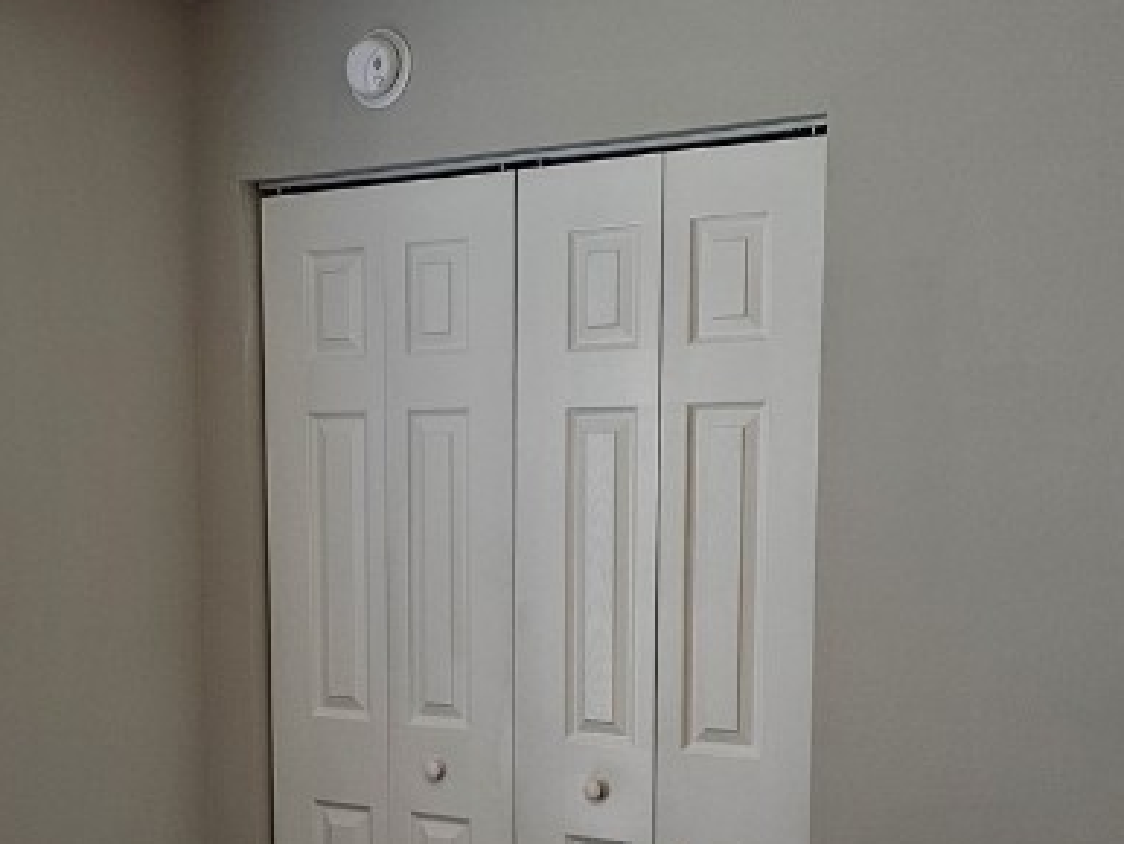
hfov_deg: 31.3
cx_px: 341
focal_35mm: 61
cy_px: 698
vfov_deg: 23.6
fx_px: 1982
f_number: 1.7
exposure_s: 1/120
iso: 200
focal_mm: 6.3
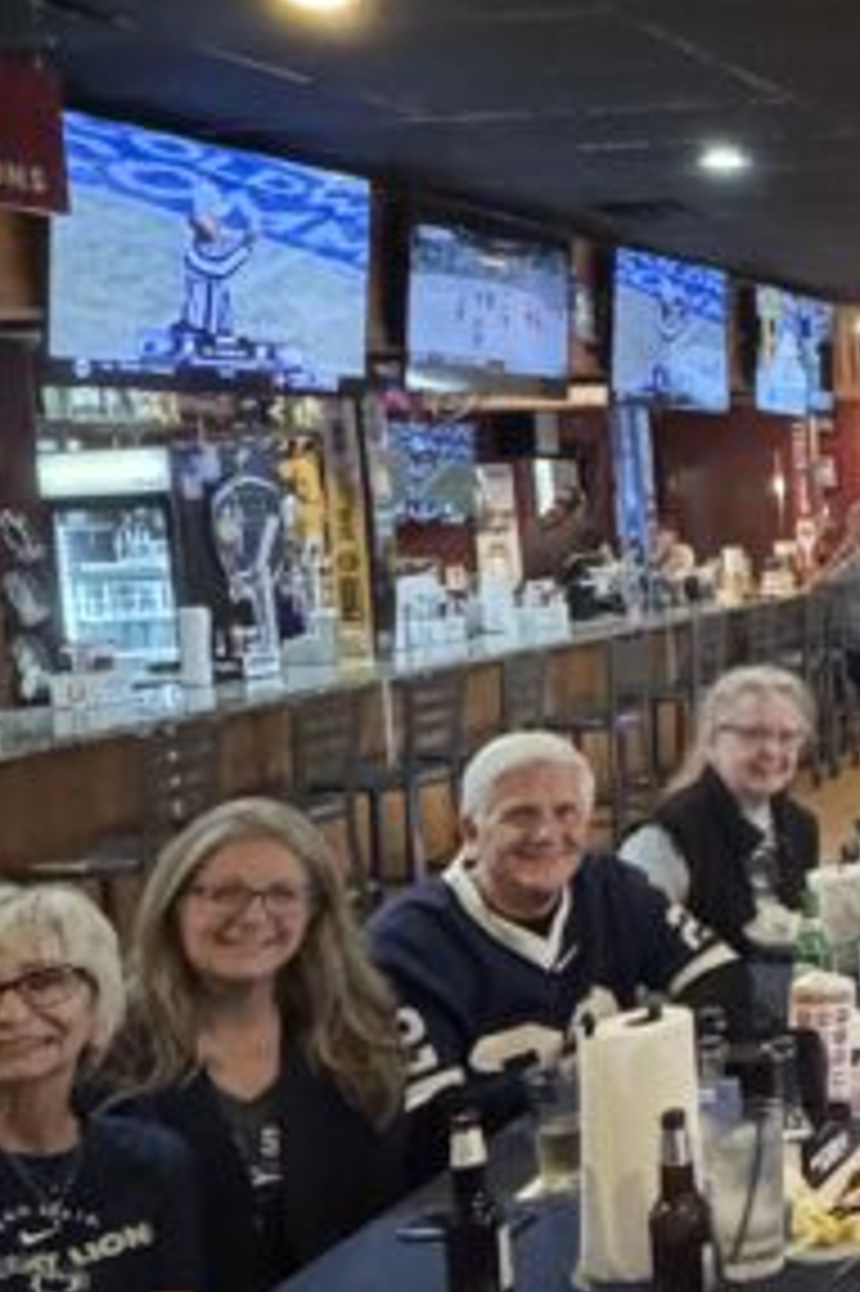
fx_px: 1865
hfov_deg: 20.4
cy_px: 608
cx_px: 1441
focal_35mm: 52
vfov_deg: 38.2
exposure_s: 1/40
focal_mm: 2.22
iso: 1000
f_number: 2.2
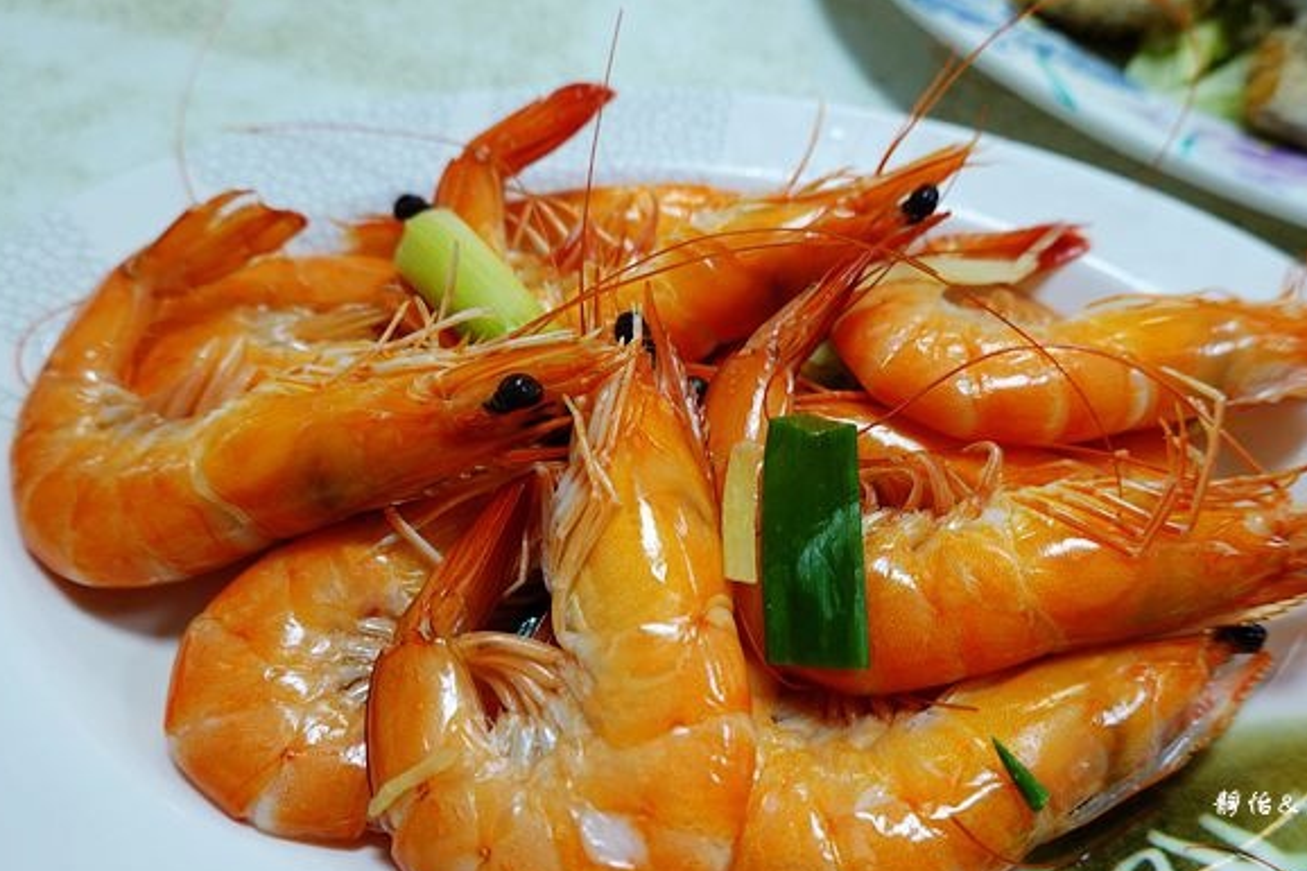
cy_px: 485
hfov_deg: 67.3
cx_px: 703
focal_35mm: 27
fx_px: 980
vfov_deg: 47.8
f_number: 2.8
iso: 160
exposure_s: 1/30
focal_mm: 9
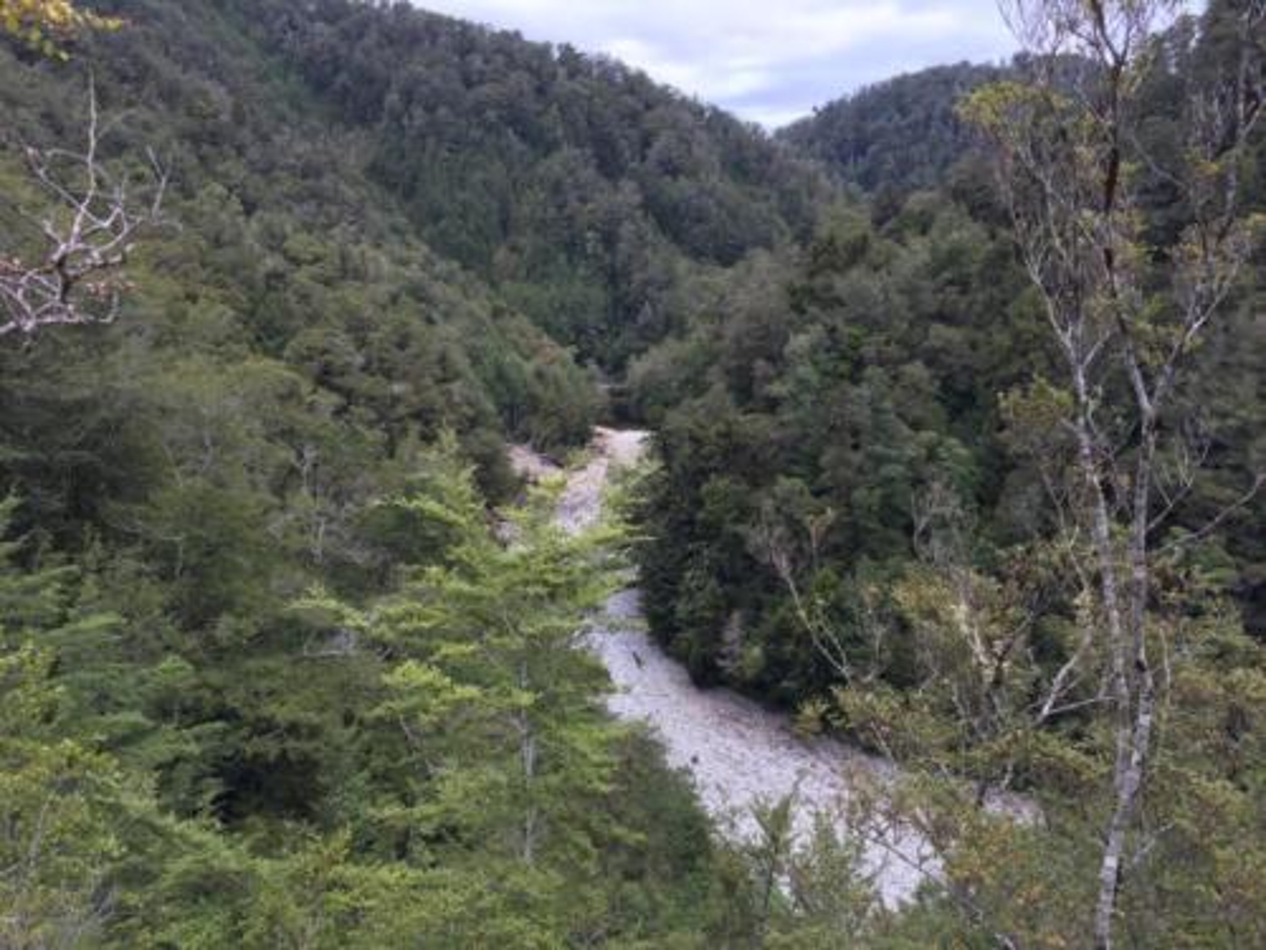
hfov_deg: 61.7
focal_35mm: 29
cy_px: 475
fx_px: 1061
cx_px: 633
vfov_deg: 48.2
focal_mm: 4.15
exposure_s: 1/519
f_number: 2.2
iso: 25
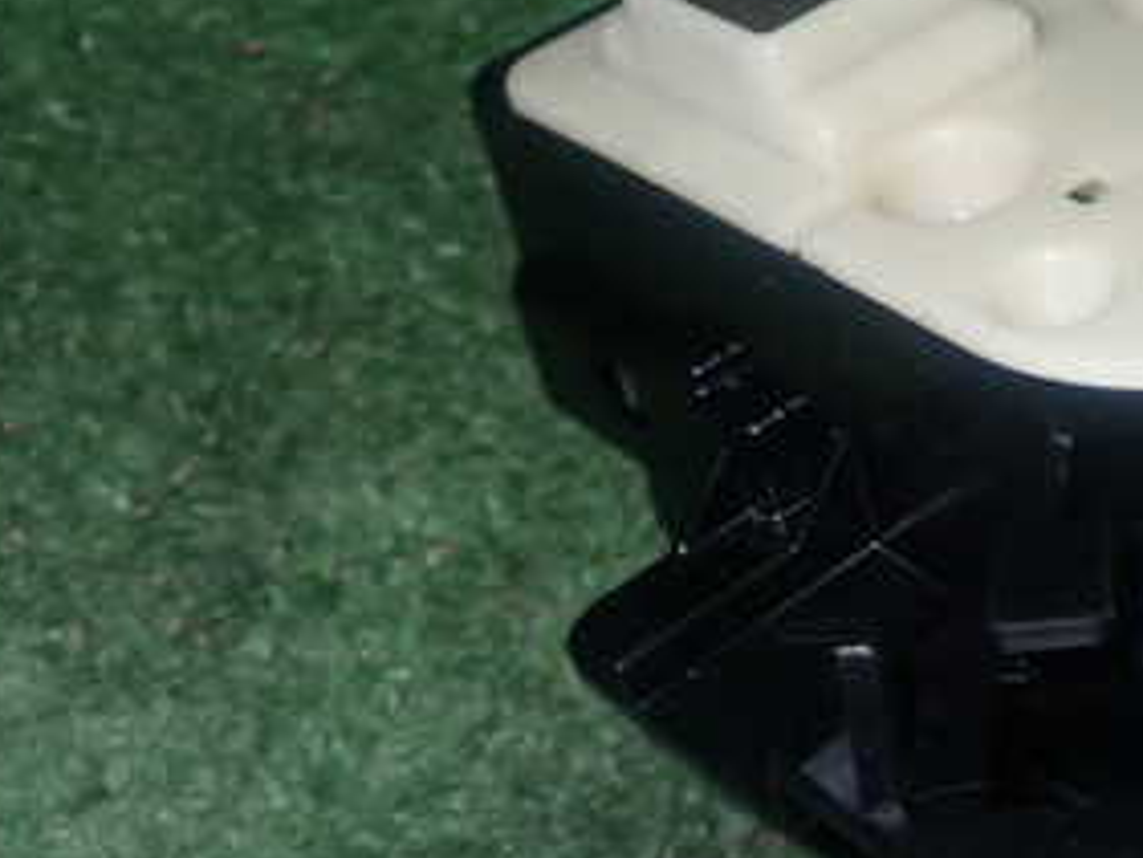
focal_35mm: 81
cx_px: 1029
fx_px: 2676
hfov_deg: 23.5
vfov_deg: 18.2
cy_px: 329
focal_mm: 6.83
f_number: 8
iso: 250
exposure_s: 1/40
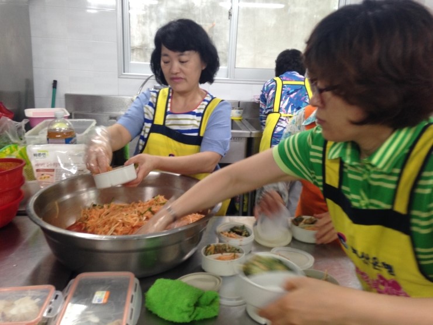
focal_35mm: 33
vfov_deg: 42.9
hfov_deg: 55.4
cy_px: 162
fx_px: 413
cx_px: 216
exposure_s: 1/20
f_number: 2.4
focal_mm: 4.12
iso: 100
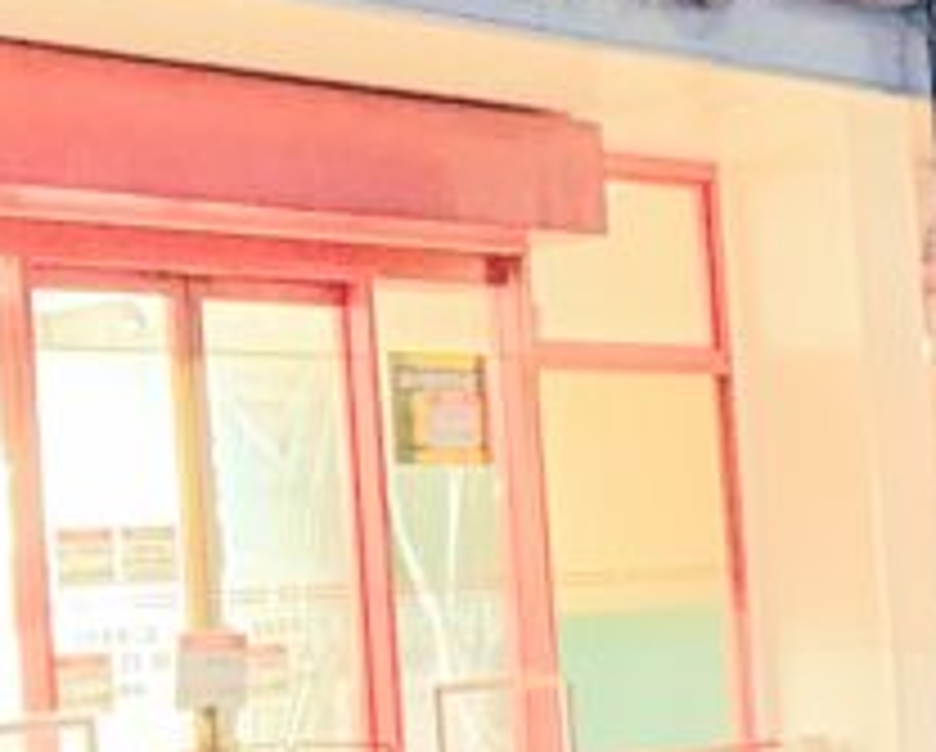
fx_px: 2330
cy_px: 617
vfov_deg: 18.1
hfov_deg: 19.0
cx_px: -585
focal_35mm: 84
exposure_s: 1/25
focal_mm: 2.22
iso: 800
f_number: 2.2
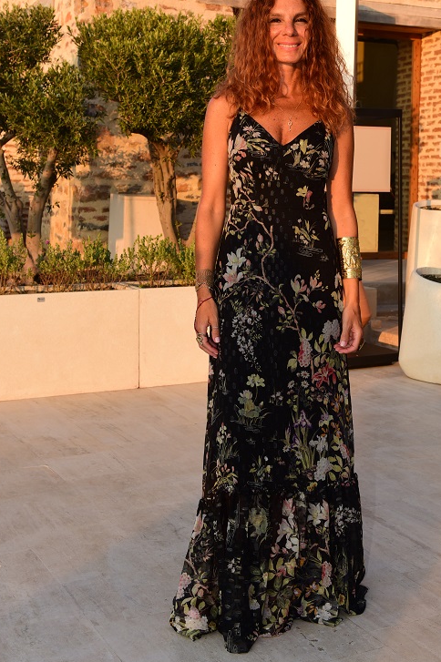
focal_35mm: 55
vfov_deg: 36.0
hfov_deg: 24.5
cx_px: 275
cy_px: 237
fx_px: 1012
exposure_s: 1/250
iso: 500
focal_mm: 40
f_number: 8
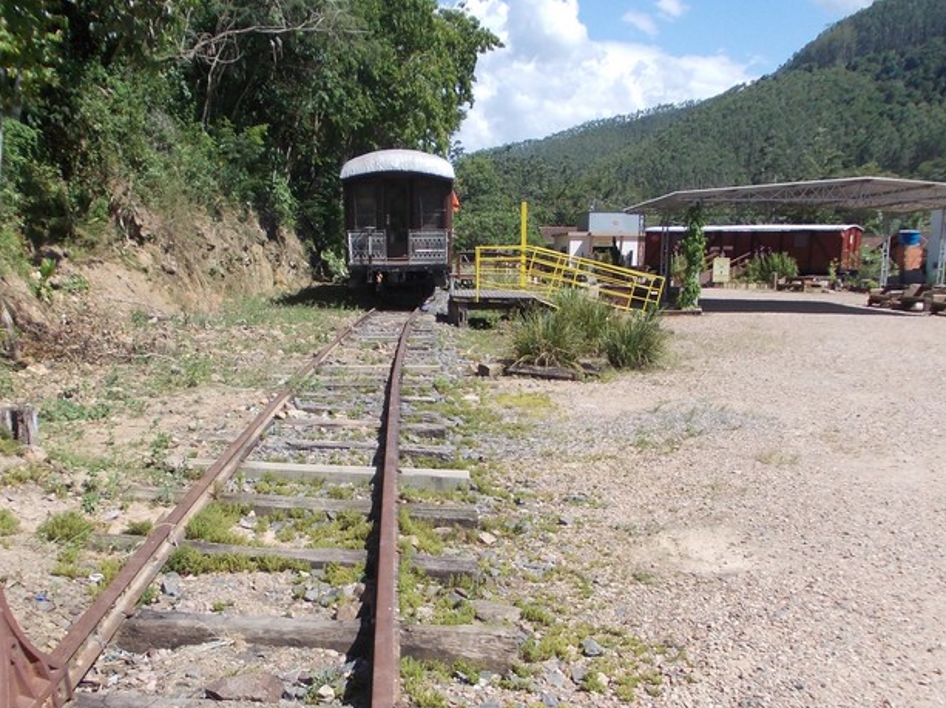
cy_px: 441
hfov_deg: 52.6
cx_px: 424
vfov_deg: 40.4
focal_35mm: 35
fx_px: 956
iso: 80
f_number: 5.4
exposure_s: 1/250
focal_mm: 4
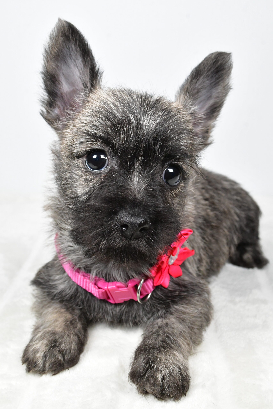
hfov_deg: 31.9
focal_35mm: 42
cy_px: 204
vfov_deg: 46.4
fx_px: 478
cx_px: 136
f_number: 11
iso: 4000
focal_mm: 28
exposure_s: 1/400
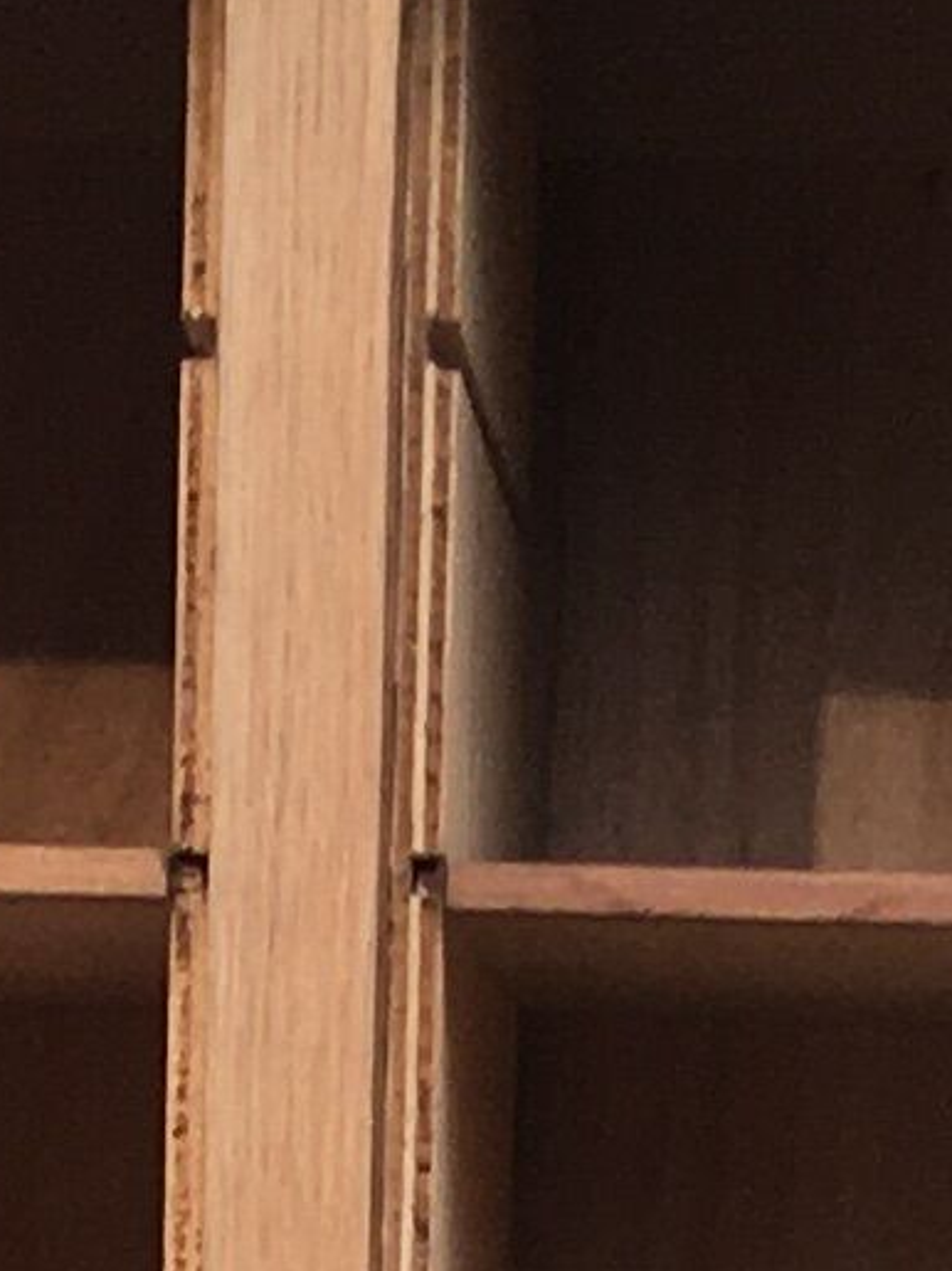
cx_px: 380
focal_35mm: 227
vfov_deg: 7.8
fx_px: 8327
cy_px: 3532
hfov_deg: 6.5
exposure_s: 1/278
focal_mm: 4.15
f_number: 2.2
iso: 25
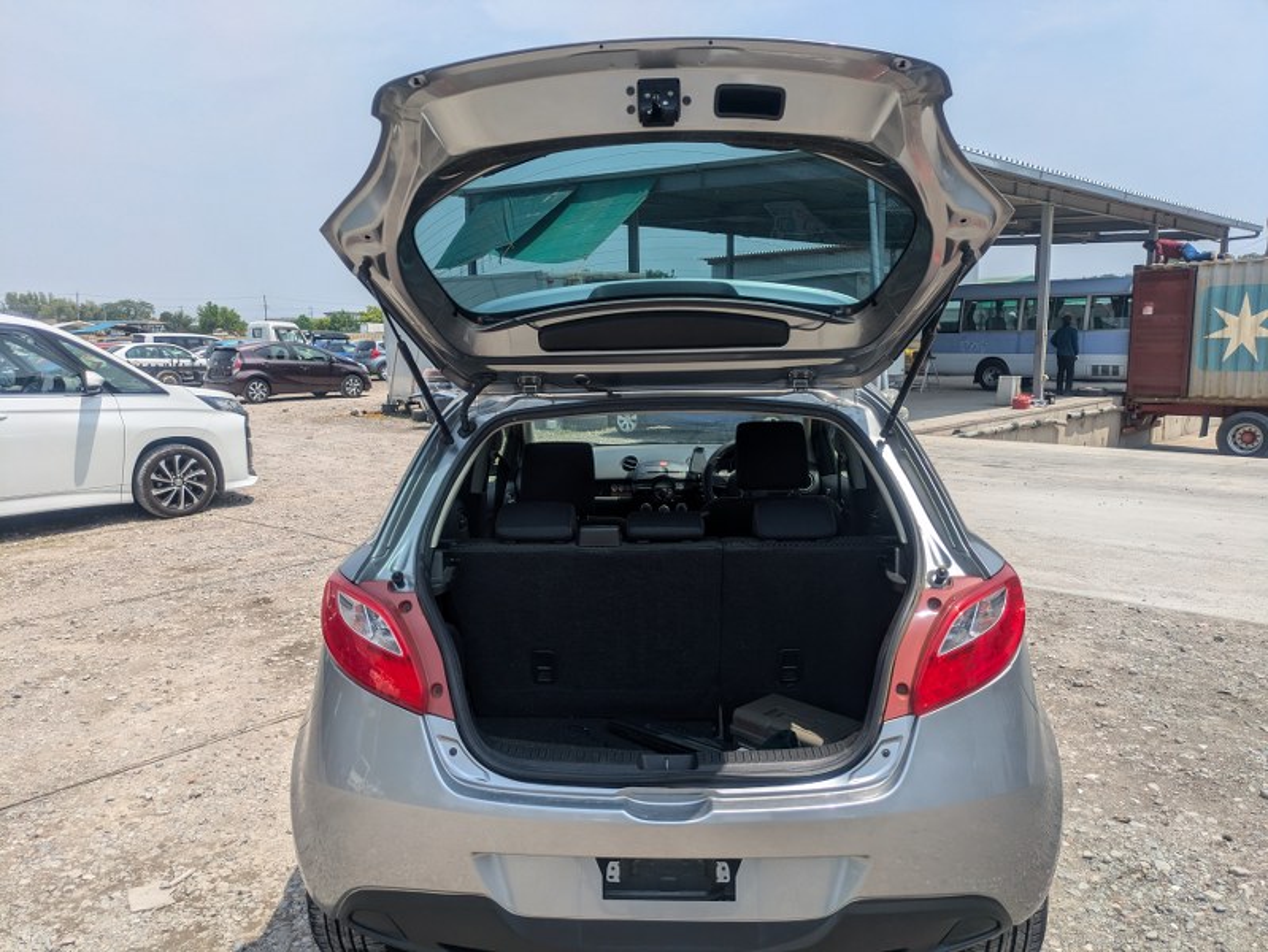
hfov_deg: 69.4
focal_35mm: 25
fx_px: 916
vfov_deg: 54.9
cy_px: 476
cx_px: 634
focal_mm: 5.43
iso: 46
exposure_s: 1/2370
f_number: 1.89
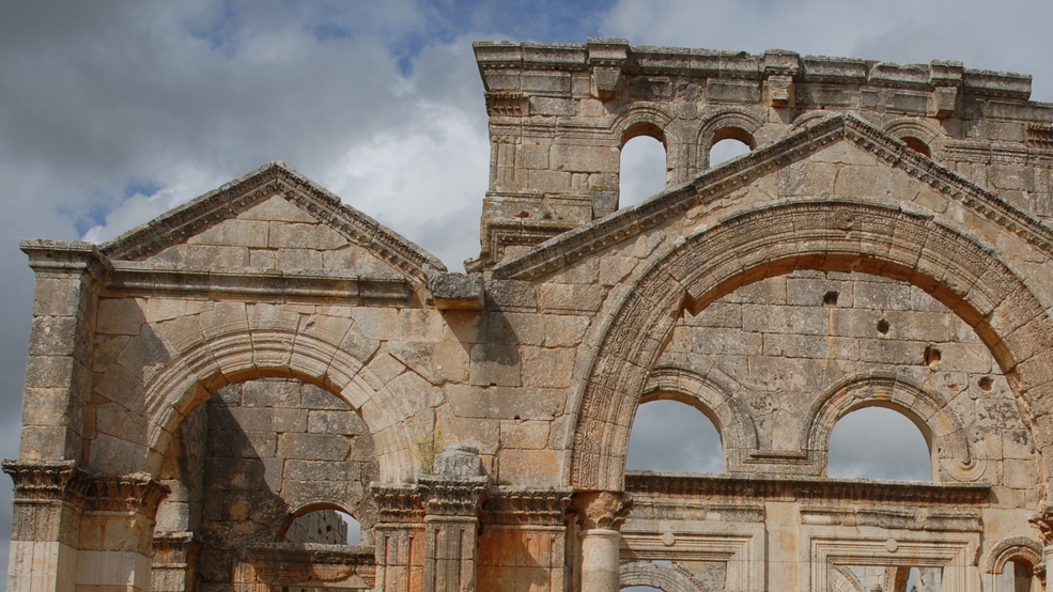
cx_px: 758
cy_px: 562
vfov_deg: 25.0
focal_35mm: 46
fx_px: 1284
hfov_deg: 43.5
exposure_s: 1/640
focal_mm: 18
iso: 100
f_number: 8
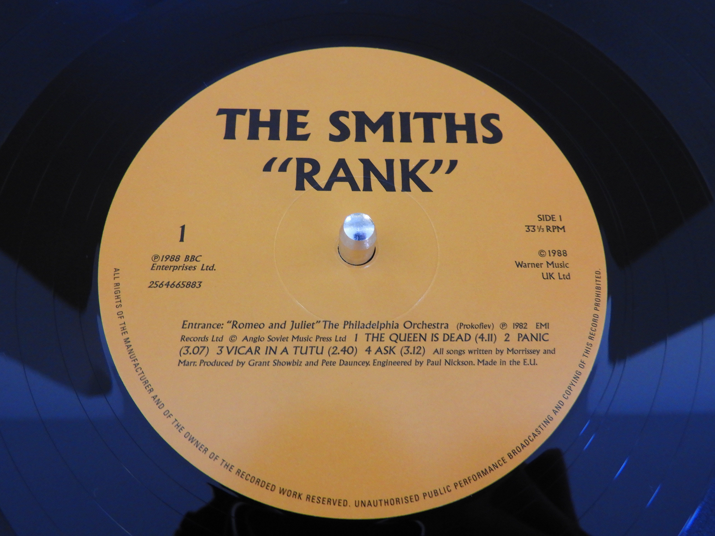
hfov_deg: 60.0
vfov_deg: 46.8
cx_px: 358
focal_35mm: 30
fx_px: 620
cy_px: 268
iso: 400
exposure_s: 1/15
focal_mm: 5.4
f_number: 3.5
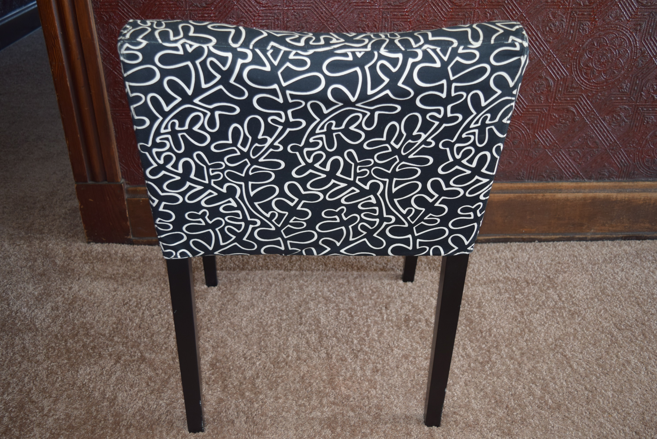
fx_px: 630
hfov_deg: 55.1
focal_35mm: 34
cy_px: 220
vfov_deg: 38.4
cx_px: 328
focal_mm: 23
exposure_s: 1/60
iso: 400
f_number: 3.8
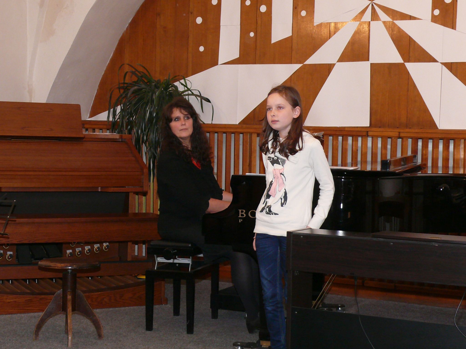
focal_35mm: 74
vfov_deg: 19.9
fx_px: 996
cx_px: 233
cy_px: 174
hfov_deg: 26.3
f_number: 3.2
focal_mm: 11.2
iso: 200
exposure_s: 1/30
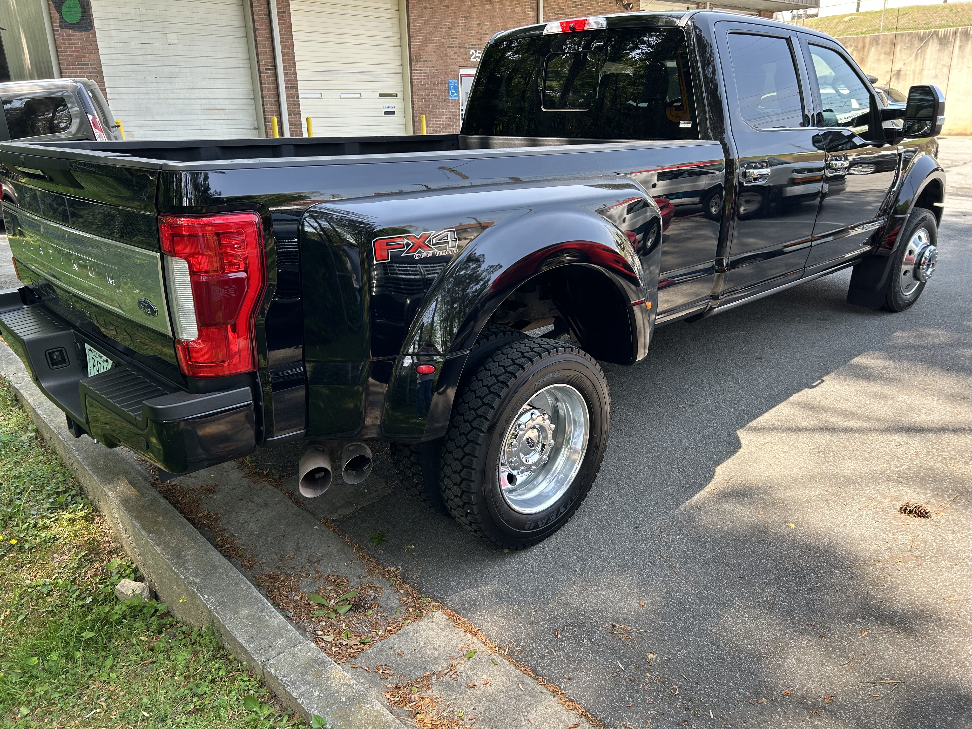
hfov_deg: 67.3
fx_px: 730
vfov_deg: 53.1
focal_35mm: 26
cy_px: 364
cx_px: 486
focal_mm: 5.7
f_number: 1.5
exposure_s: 1/330
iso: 50
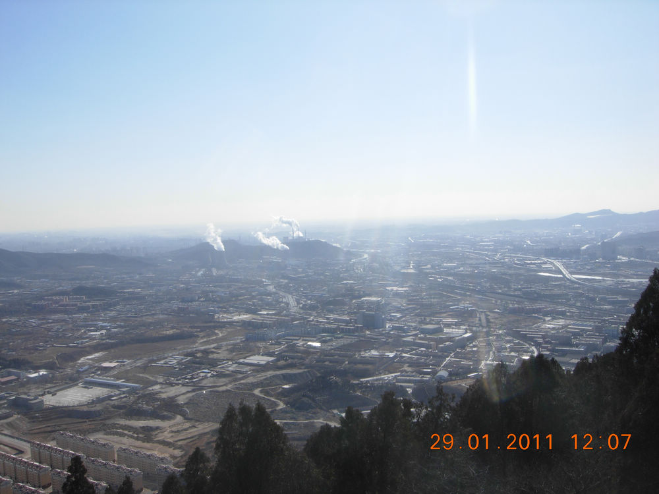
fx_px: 685
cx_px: 330
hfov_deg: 51.4
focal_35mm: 36
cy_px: 247
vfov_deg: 39.7
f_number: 6.8
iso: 50
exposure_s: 1/443
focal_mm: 7.5
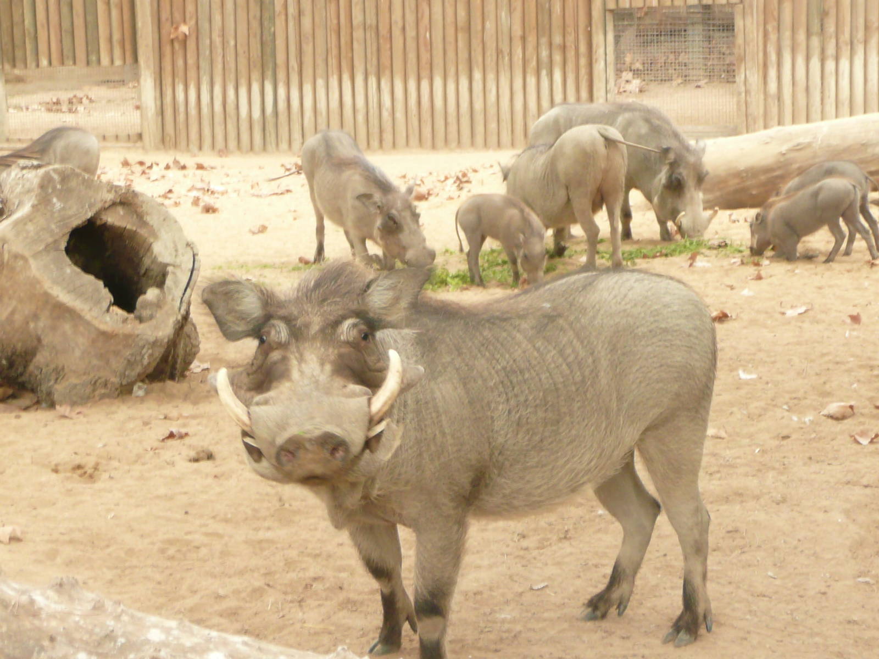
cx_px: 440
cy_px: 330
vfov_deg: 13.8
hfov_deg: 18.4
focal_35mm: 107
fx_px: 2717
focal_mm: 11.8
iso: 200
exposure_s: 1/25
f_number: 4.6
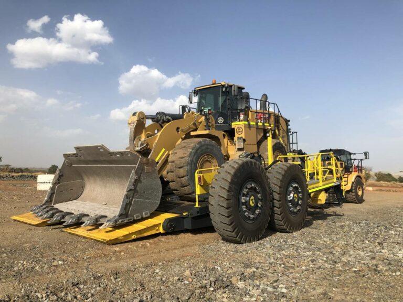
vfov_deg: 49.7
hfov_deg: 63.4
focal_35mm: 28
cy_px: 151
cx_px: 202
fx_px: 326
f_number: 1.8
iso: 20
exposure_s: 1/2288
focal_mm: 3.99
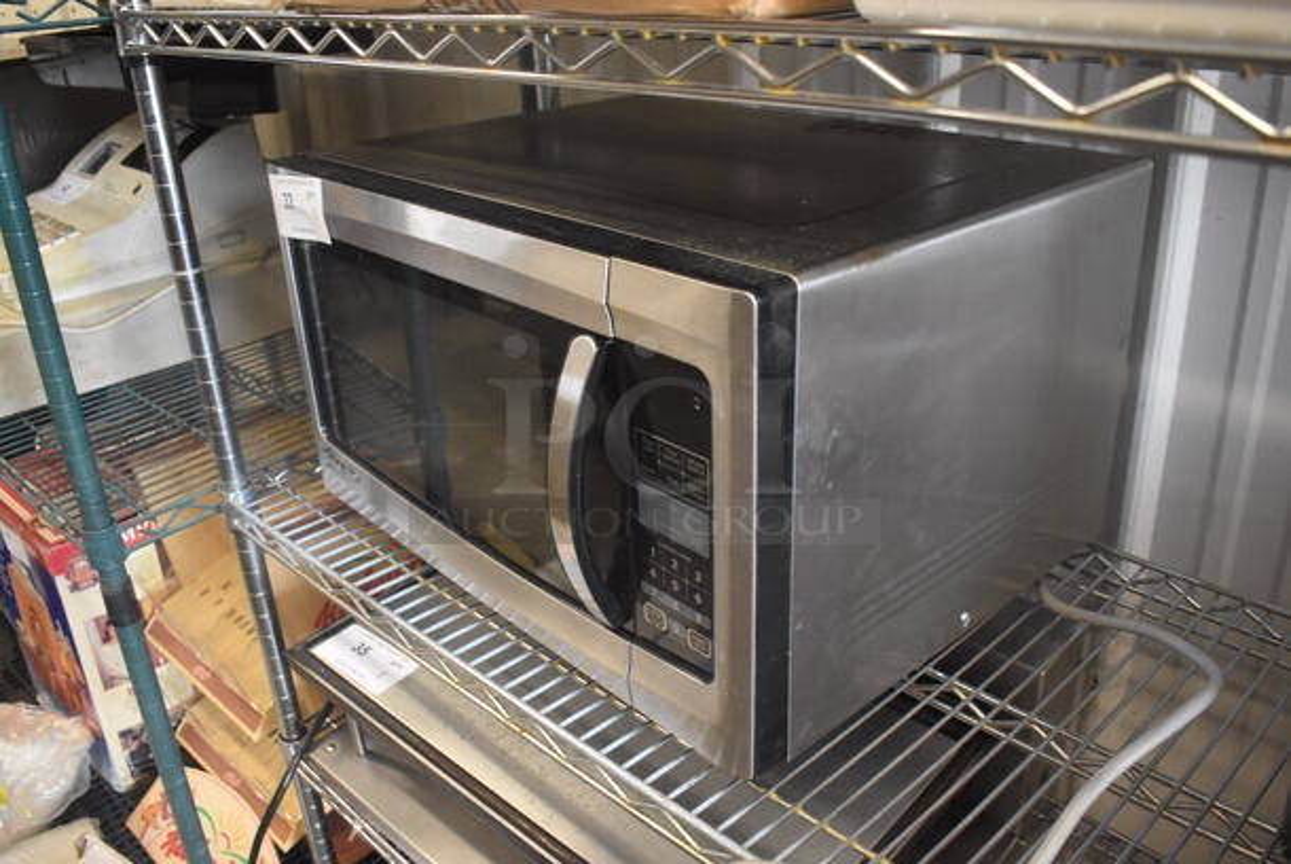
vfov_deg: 43.7
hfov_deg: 61.9
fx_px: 1077
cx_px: 646
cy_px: 432
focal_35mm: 30
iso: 2500
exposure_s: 1/125
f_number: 3.8
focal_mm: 20
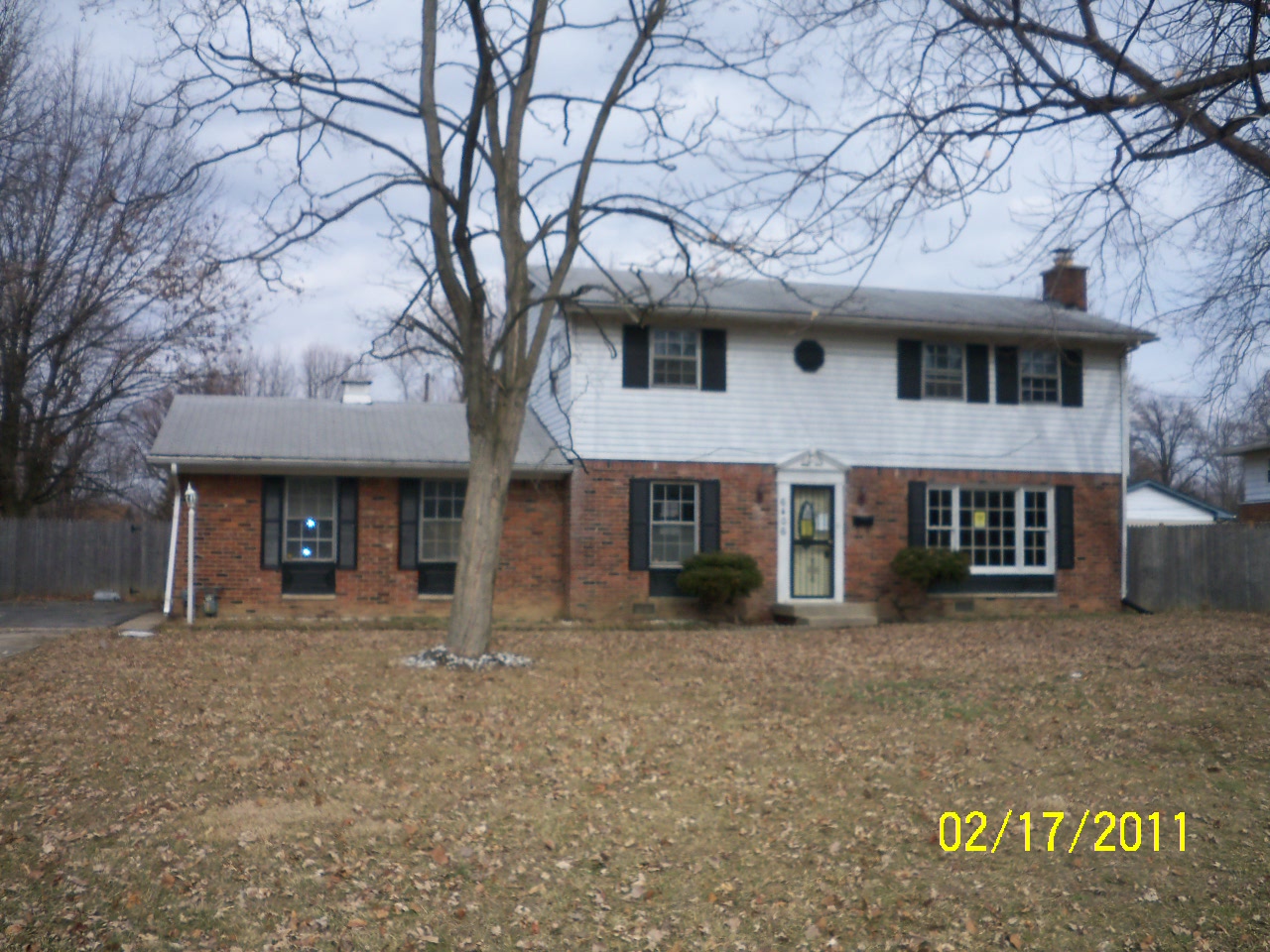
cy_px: 476
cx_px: 635
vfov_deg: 37.7
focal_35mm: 38
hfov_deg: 49.0
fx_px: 1394
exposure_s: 1/640
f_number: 3.5
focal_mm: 6.3
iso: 80
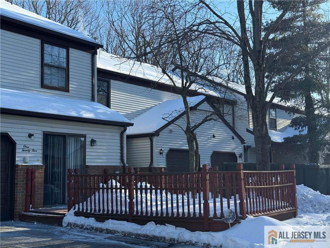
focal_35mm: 48
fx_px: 458
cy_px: 124
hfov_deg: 39.7
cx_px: 165
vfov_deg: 30.3
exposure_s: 1/2667
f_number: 1.78
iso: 100
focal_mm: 6.76
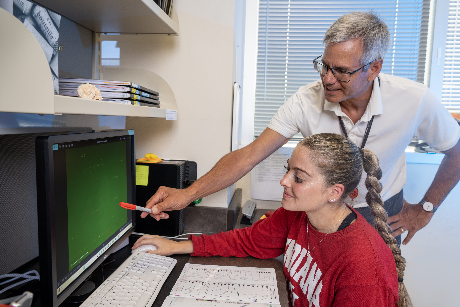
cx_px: 230
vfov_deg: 47.9
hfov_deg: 67.4
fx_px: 345
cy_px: 154
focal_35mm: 27
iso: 800
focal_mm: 27
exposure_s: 1/125
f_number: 5.6
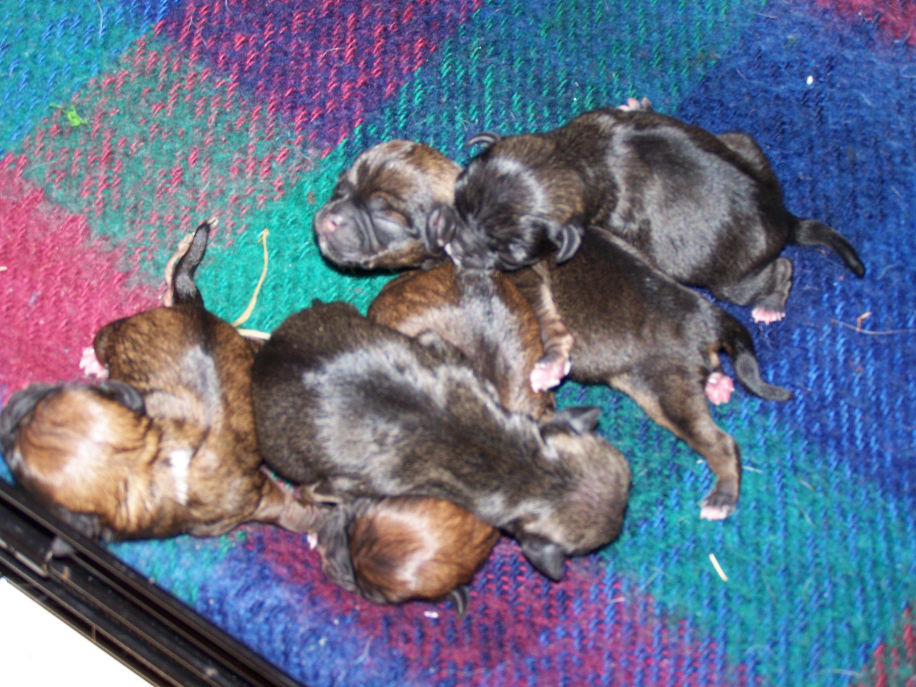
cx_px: 458
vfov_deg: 21.3
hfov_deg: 28.2
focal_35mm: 69
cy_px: 344
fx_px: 1826
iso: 80
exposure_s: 1/80
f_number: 3.2
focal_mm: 11.5
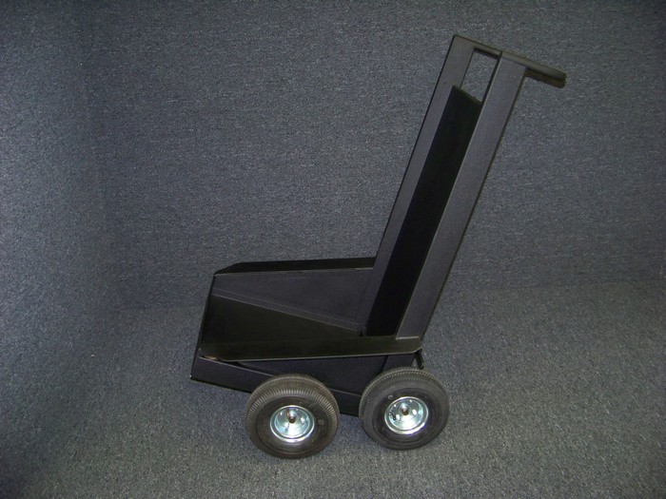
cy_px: 250
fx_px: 693
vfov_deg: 39.7
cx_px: 333
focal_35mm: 36
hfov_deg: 51.4
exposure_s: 1/30
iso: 200
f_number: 2.8
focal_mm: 5.85
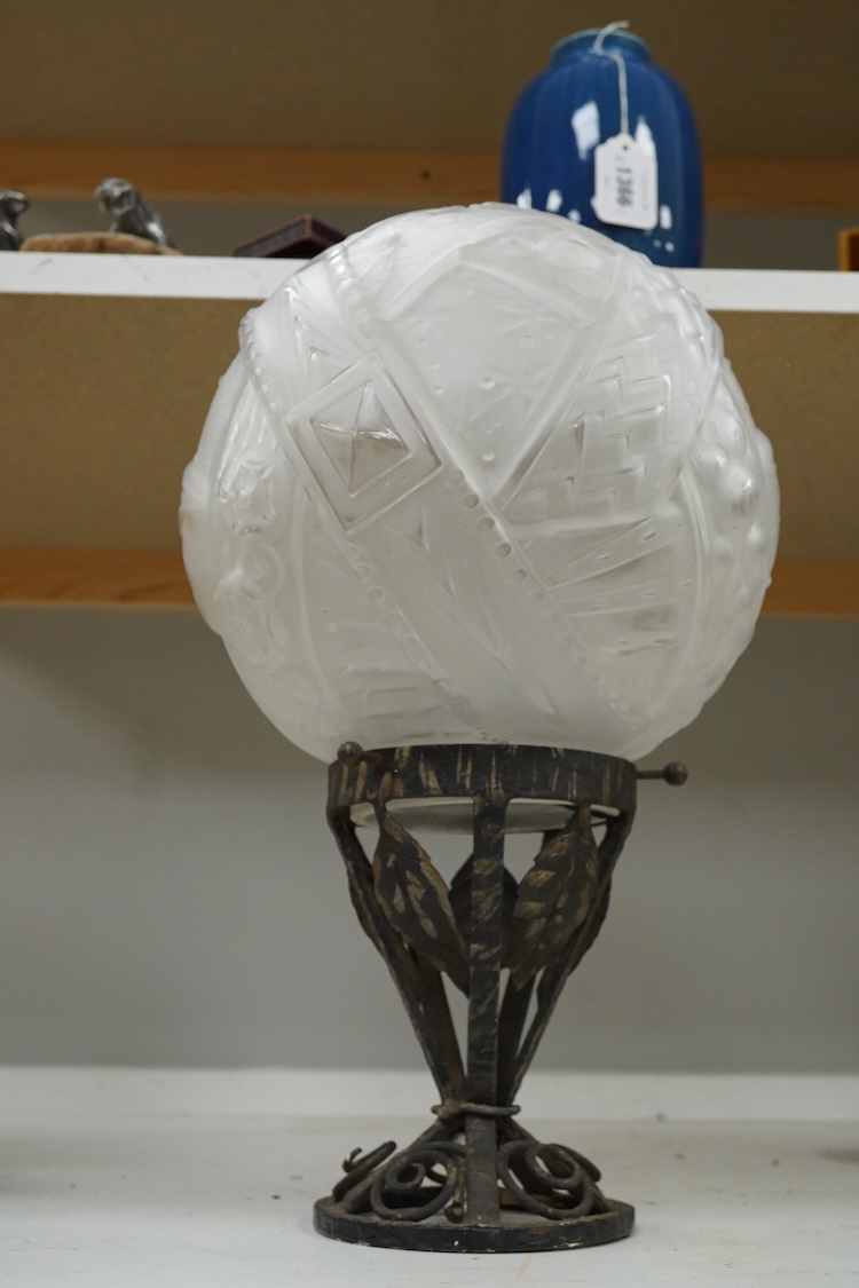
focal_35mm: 45
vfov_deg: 43.6
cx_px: 430
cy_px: 644
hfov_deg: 29.9
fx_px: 1610
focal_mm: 30
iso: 2500
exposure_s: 1/160
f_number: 11
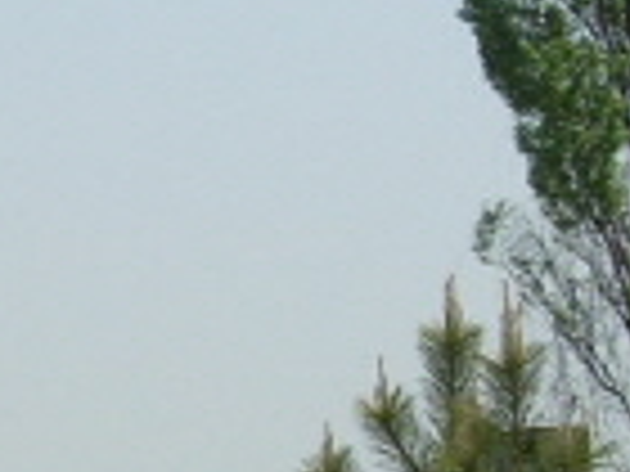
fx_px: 3949
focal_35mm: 217
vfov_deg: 6.8
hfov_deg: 8.9
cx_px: -374
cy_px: 571
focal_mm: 7.8
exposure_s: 1/730
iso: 64
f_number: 4.8
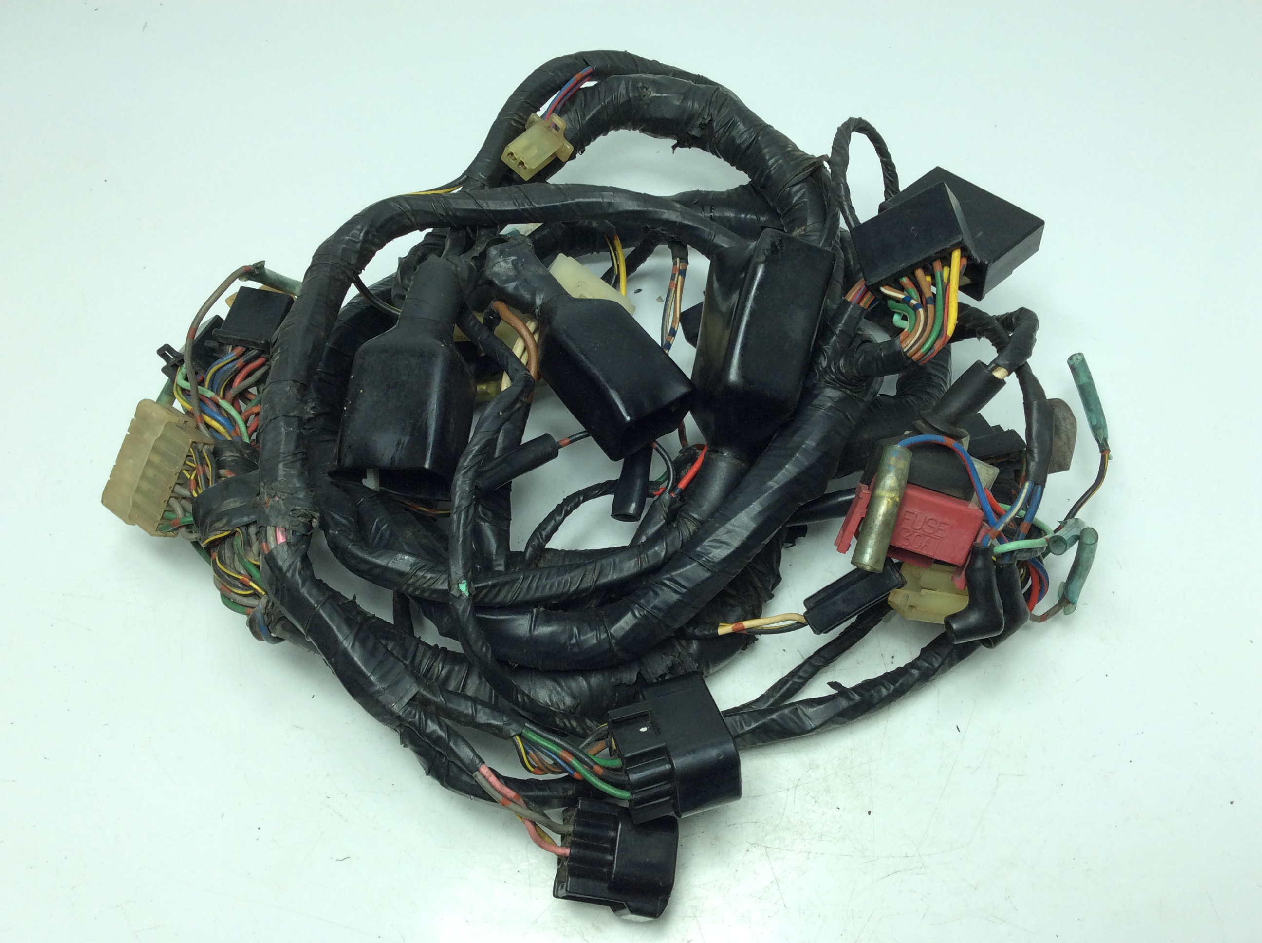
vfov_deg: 44.1
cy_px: 472
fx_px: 1165
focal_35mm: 32
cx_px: 631
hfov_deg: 56.9
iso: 32
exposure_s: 1/235
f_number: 2.4
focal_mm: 3.3
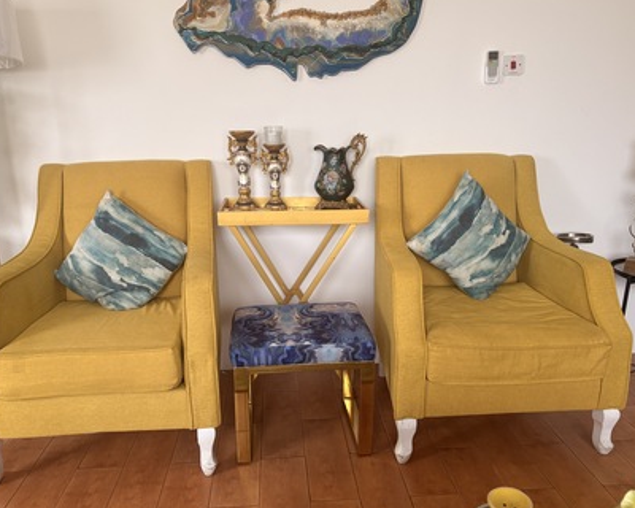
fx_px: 545
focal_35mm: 29
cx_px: 318
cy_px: 263
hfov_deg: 60.4
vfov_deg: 50.0
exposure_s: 1/96
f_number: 1.6
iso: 125
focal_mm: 5.96
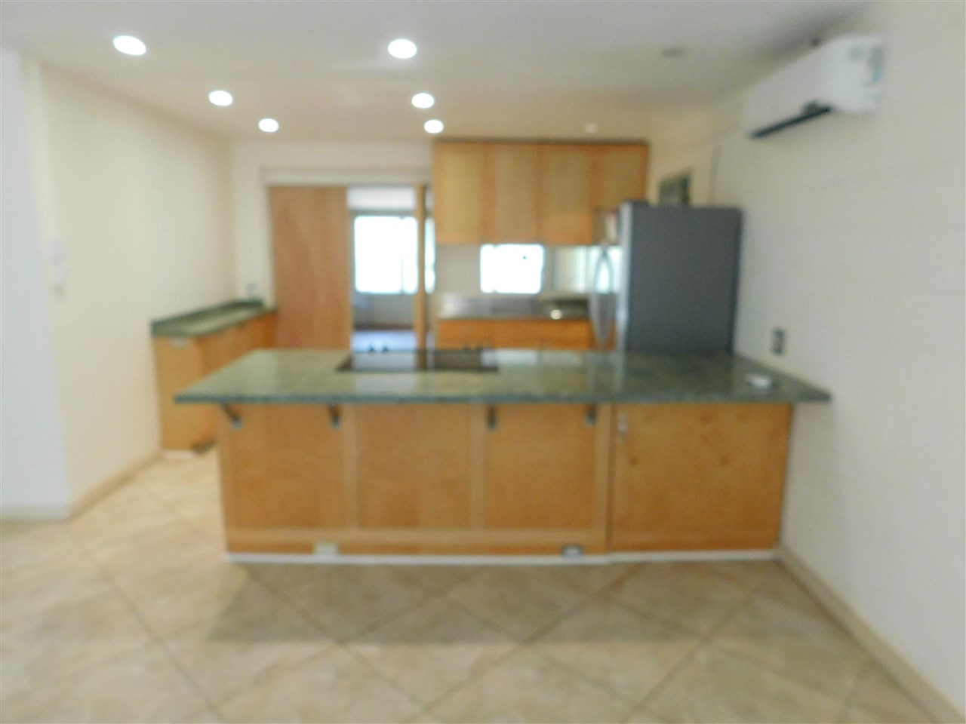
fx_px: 642
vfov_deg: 58.9
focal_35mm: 23
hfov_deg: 73.9
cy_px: 362
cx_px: 483
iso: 400
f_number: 3
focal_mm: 4
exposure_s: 1/25
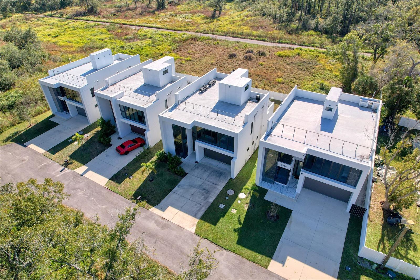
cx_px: 210
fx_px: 257
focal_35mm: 22
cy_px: 140
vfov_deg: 57.2
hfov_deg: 78.6
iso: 110
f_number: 2.8
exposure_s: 1/60
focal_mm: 8.38
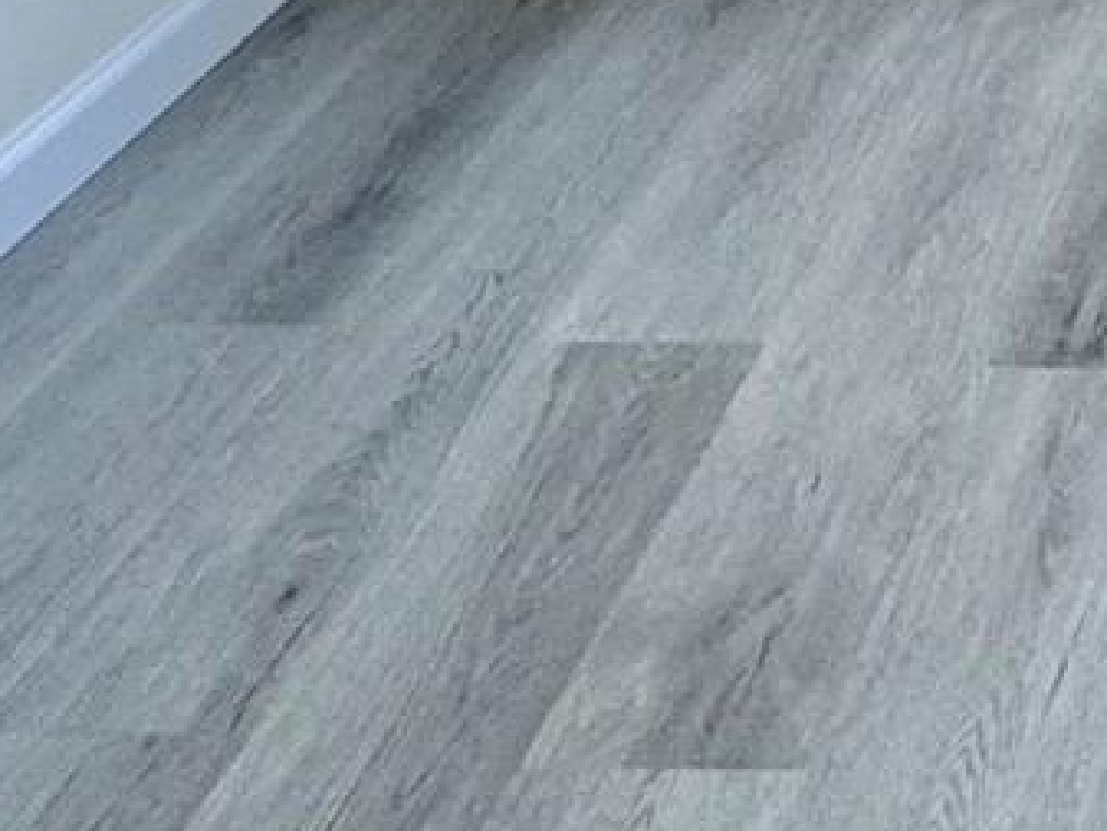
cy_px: -1097
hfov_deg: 20.2
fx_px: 2719
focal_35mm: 85
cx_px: 1593
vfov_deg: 13.4
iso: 160
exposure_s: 1/120
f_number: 2.2
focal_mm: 2.22
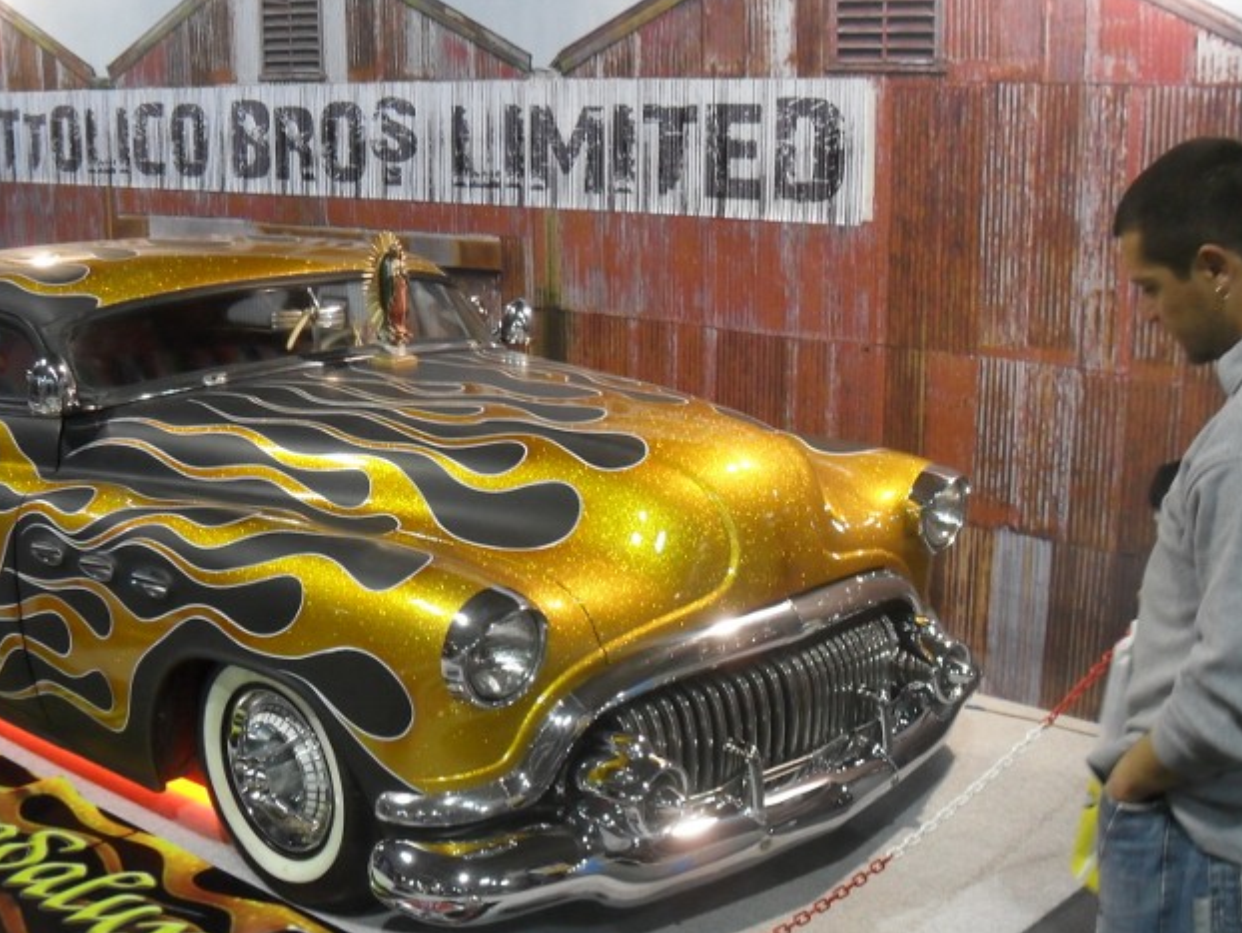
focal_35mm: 45
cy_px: 559
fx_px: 1615
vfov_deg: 32.1
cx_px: 685
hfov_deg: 42.0
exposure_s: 1/30
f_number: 2.8
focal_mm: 6.2
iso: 200
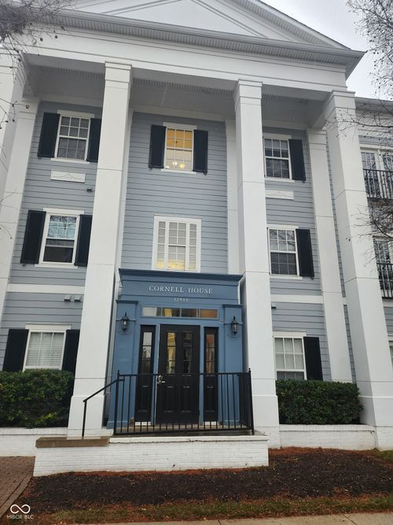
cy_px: 262
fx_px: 363
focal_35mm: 24
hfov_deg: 56.8
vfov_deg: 71.6
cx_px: 196
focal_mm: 5
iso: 100
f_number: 1.8
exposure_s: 1/180
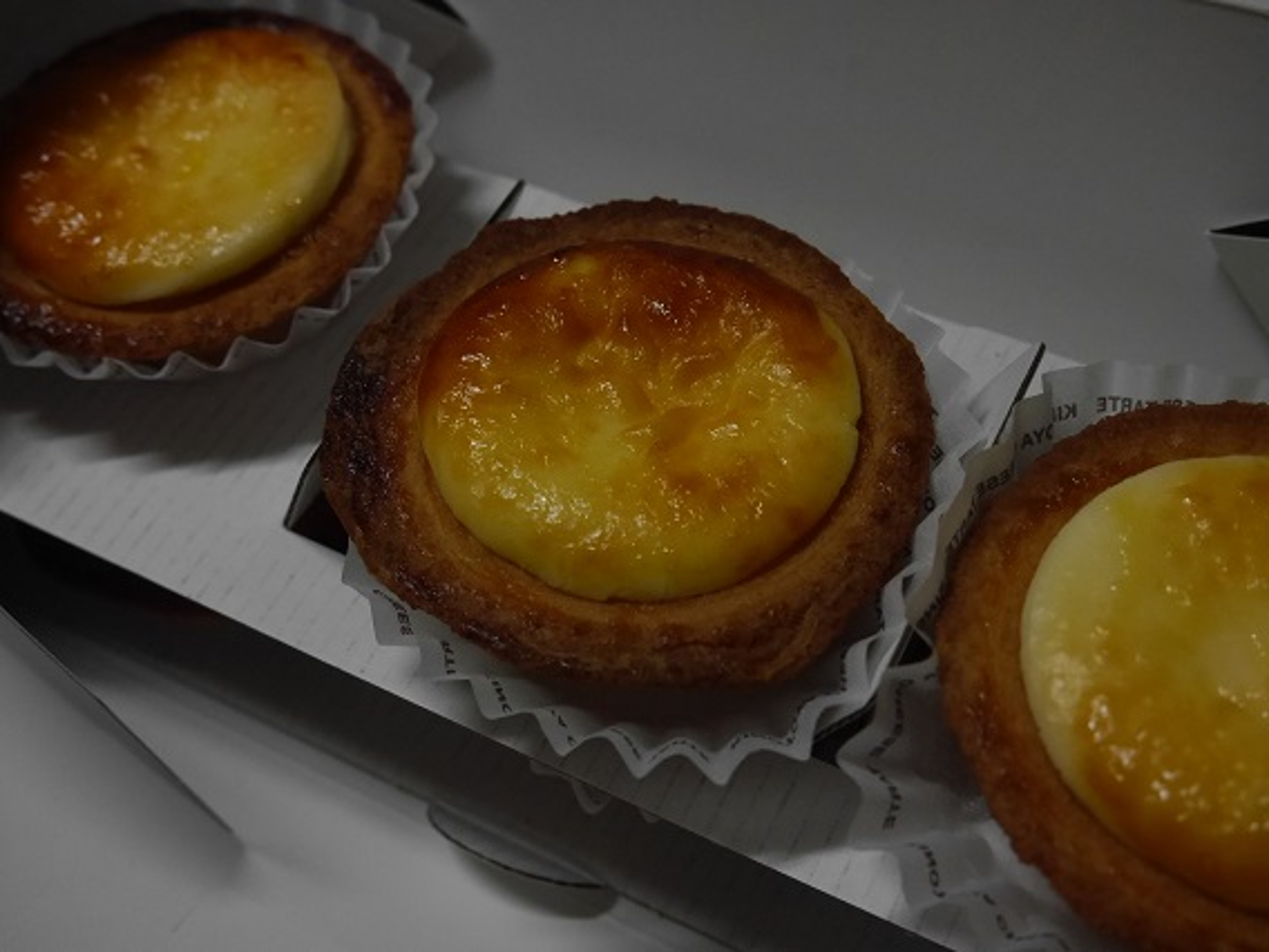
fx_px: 1540
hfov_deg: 44.8
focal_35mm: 42
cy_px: 476
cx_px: 634
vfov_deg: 34.3
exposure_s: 1/125
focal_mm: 21
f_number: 5
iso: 1600
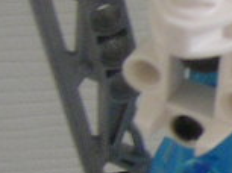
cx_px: 467
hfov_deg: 11.7
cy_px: 73
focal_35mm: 151
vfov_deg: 9.8
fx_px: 1010
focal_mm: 5.6
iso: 100
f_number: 2.8
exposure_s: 1/7.1
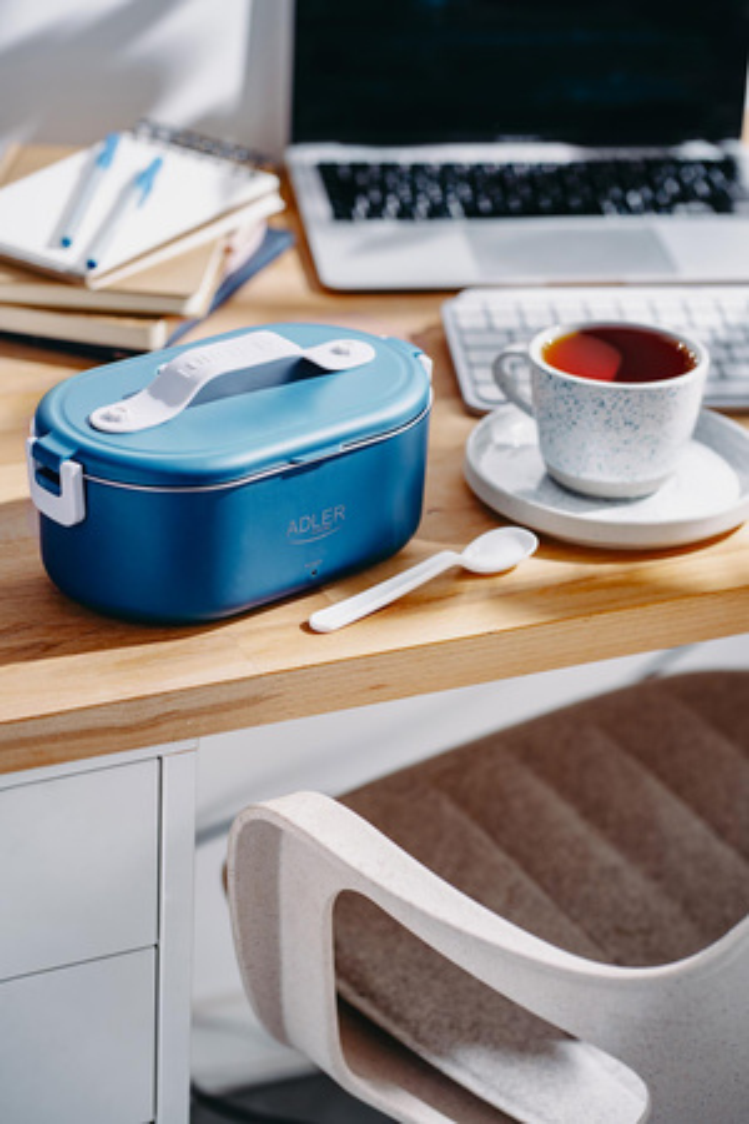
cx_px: 374
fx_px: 2653
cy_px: 562
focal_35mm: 85
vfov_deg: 23.9
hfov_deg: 16.1
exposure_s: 1/125
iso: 100
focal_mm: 85
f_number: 3.5
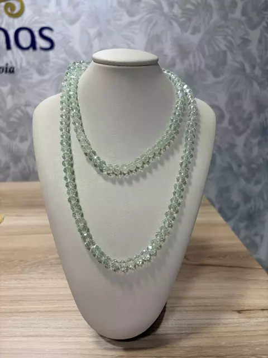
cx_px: 134
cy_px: 179
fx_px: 268
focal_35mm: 26
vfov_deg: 67.3
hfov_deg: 53.1
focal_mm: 5.96
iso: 80
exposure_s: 1/60
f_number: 1.6
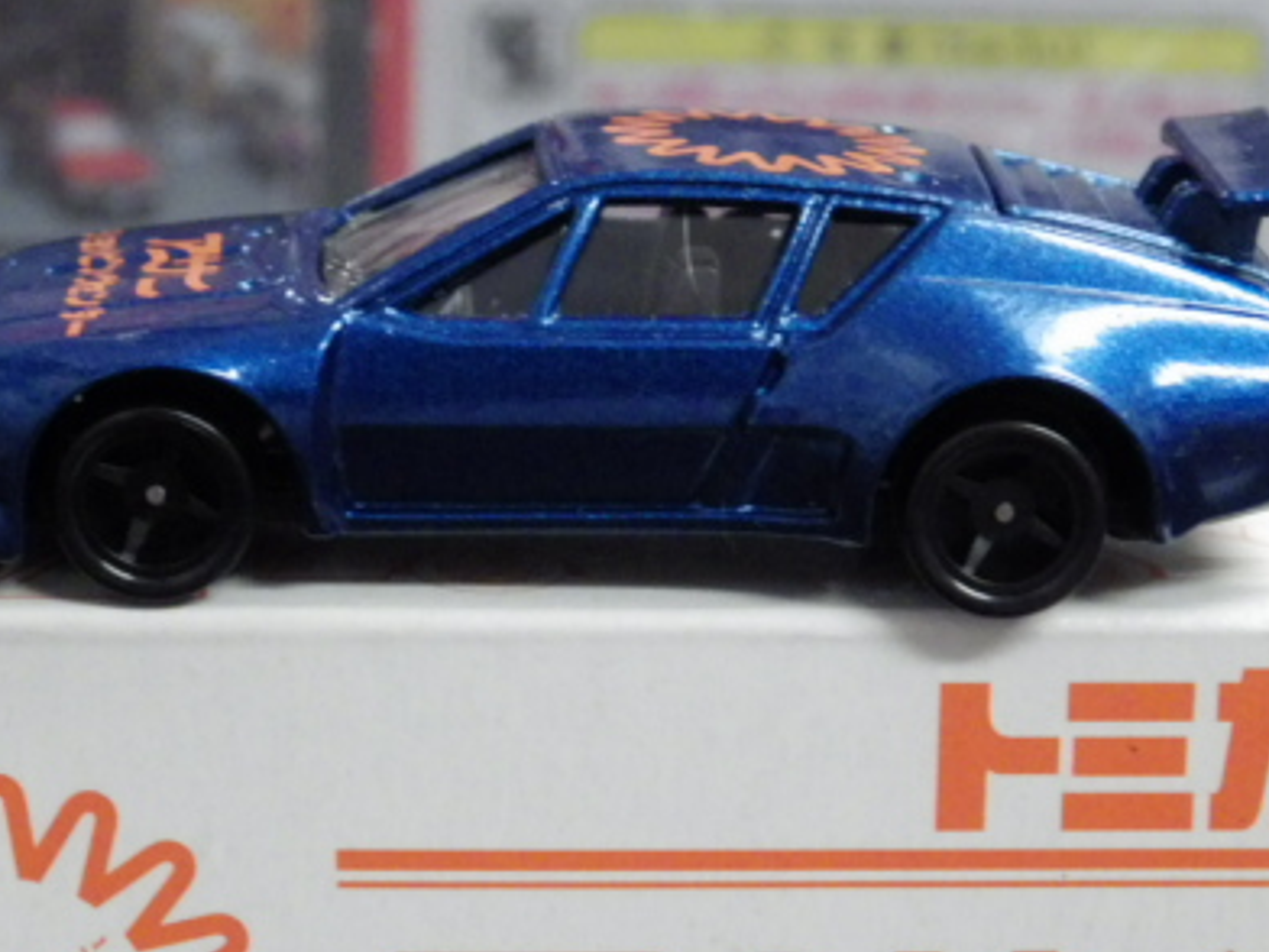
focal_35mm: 142
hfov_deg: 13.9
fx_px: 5206
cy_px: 683
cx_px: 579
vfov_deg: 10.4
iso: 1000
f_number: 4.4
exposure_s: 1/30
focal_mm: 15.6
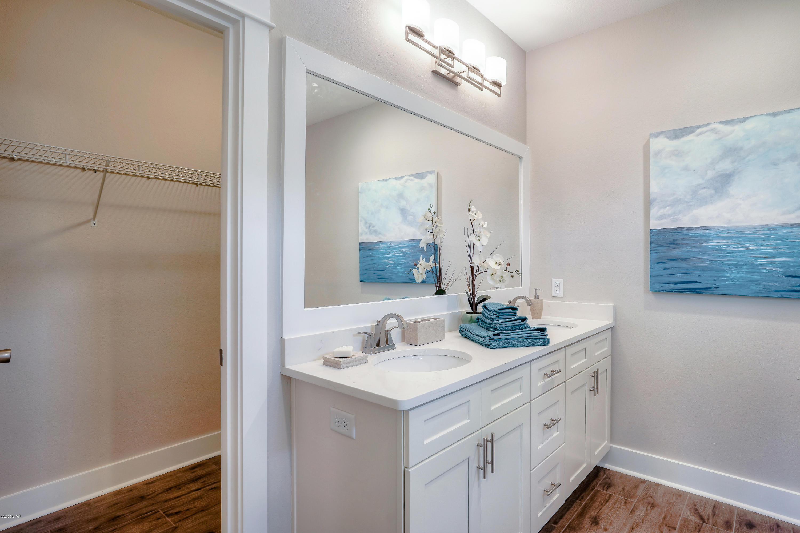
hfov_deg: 90.0
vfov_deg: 67.4
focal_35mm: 18
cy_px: 266
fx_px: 400
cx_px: 400
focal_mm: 18
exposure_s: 1/4
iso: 100
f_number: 8
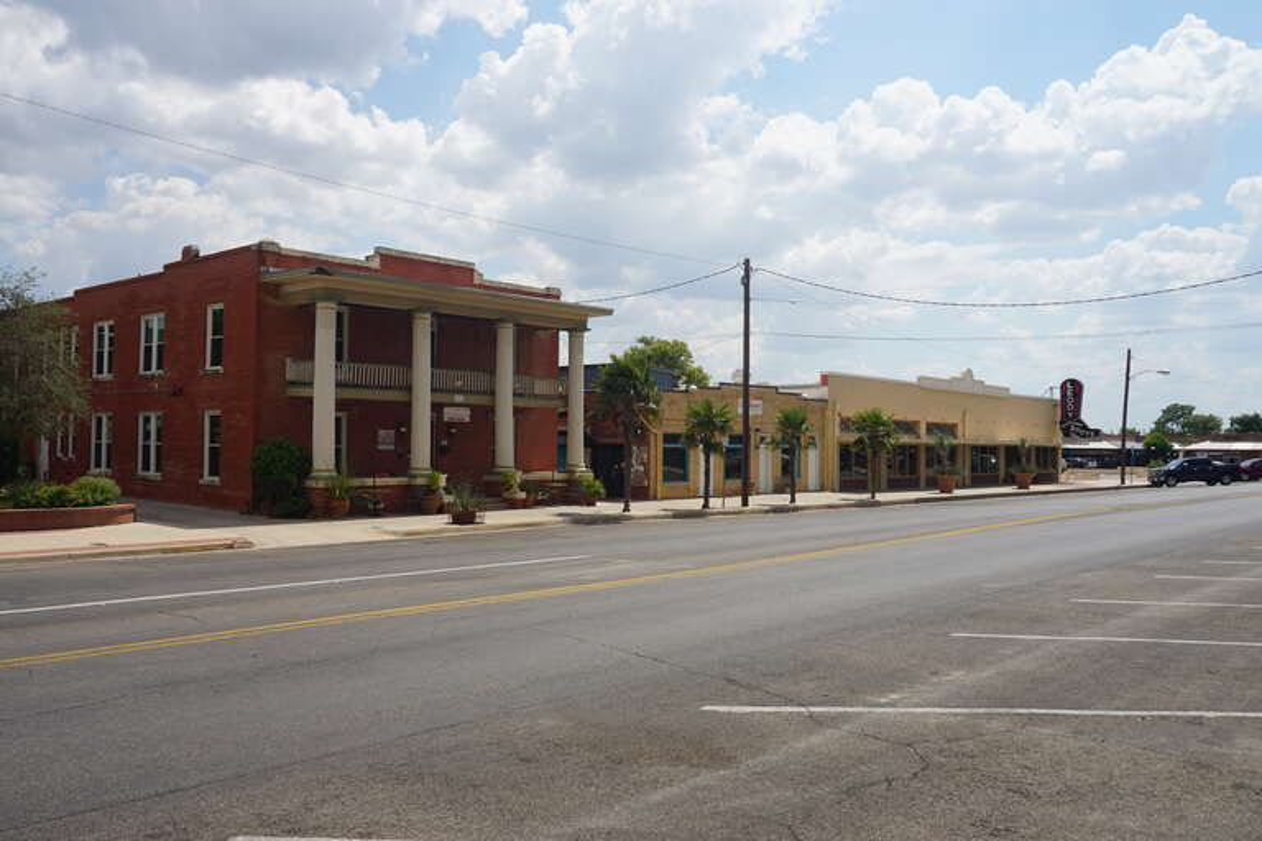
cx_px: 631
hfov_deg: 61.9
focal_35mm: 30
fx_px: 1052
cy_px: 420
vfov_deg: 43.6
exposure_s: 1/200
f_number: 11
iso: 100
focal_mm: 20
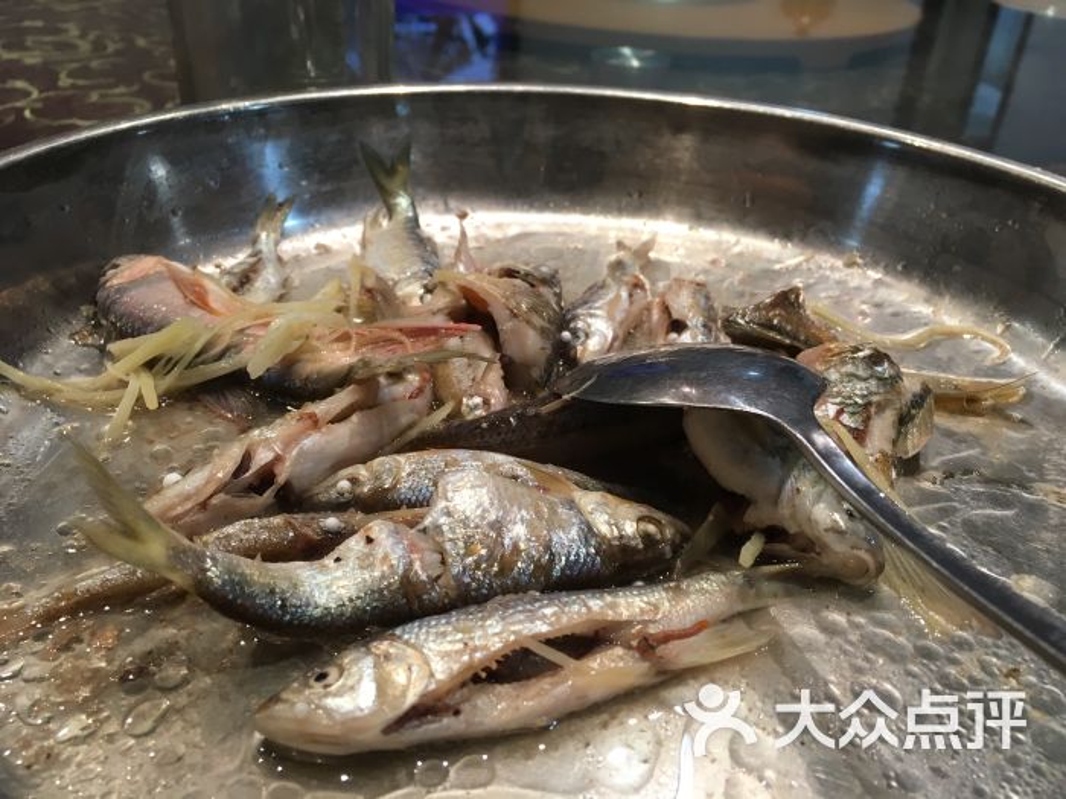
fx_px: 893
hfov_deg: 61.7
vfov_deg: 48.2
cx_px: 533
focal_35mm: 29
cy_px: 400
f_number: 2.2
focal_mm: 4.15
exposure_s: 1/33
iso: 80
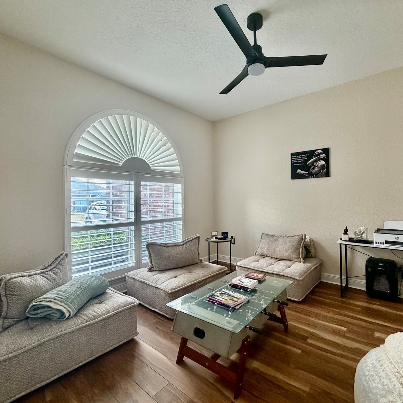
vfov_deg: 84.0
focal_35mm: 17
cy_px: 199
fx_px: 224
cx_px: 226
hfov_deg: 83.6
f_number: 2.2
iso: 320
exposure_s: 1/100
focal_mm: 2.22
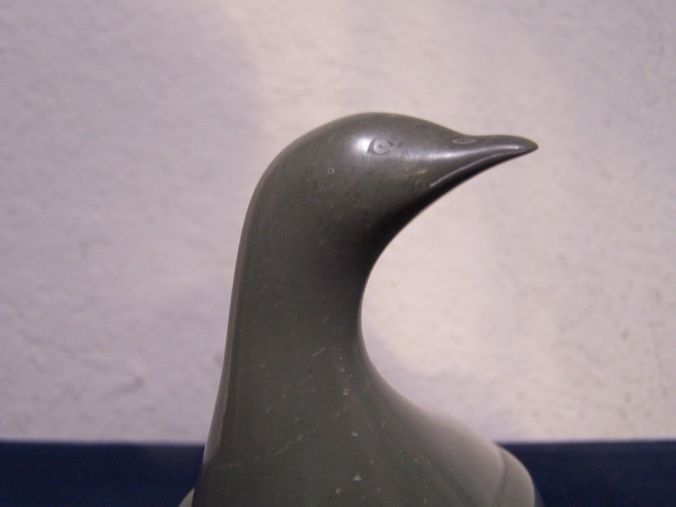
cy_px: 231
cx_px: 329
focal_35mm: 43
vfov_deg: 33.6
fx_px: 840
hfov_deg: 43.8
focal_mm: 6.3
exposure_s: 1/10
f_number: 2.8
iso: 140
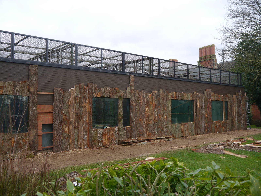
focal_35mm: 36
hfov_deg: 51.3
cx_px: 130
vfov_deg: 39.7
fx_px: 272
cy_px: 98
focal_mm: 18
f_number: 4.5
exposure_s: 1/160
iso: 160
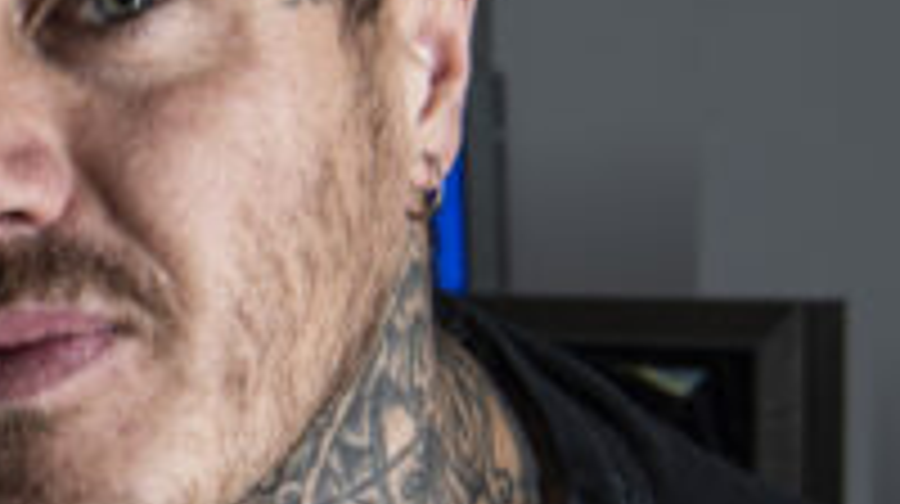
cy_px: 326
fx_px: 3457
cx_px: -279
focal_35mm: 145
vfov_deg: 8.3
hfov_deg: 14.2
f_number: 9
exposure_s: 1/8
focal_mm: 36
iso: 125
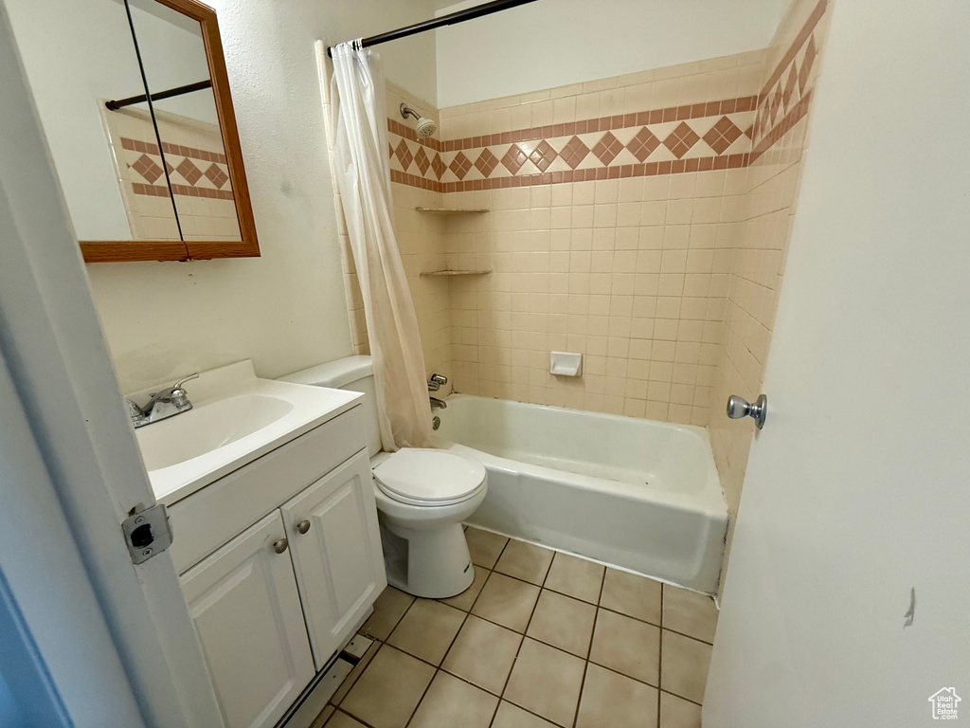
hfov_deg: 102.1
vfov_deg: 85.7
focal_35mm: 14
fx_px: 392
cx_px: 485
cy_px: 364
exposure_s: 1/120
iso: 250
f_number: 2.2
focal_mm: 2.22
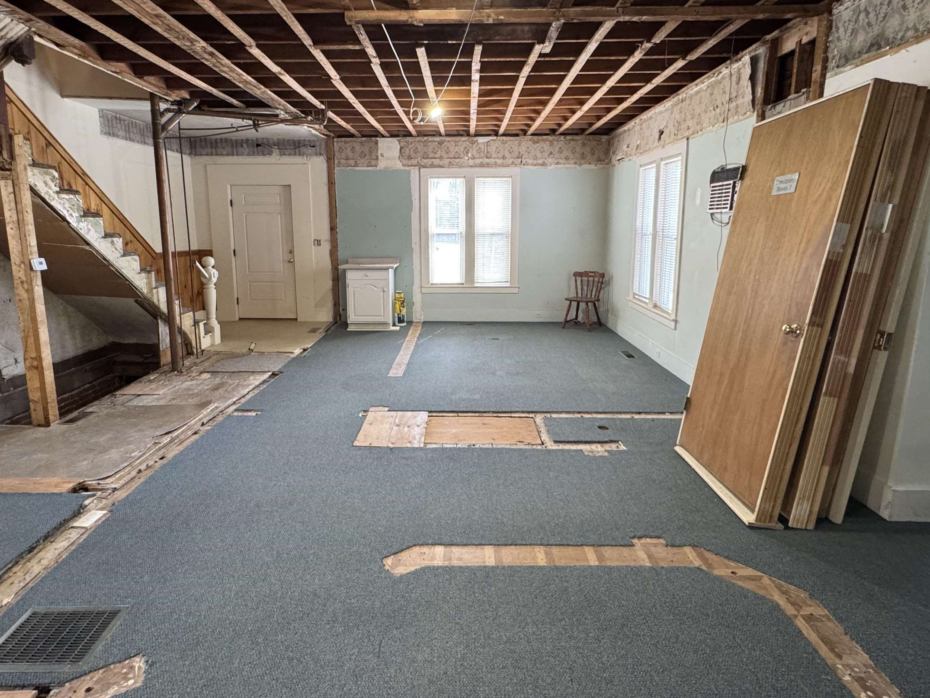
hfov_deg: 81.7
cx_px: 450
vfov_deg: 65.8
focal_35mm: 20
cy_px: 314
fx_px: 537
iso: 320
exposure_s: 1/60
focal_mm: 2.22
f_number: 2.2
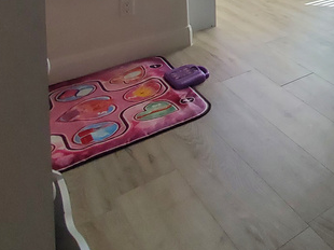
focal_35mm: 43
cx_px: 423
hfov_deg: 33.4
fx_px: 415
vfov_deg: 26.3
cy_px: -107
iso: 100
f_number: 2.2
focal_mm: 1.8
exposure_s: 1/120
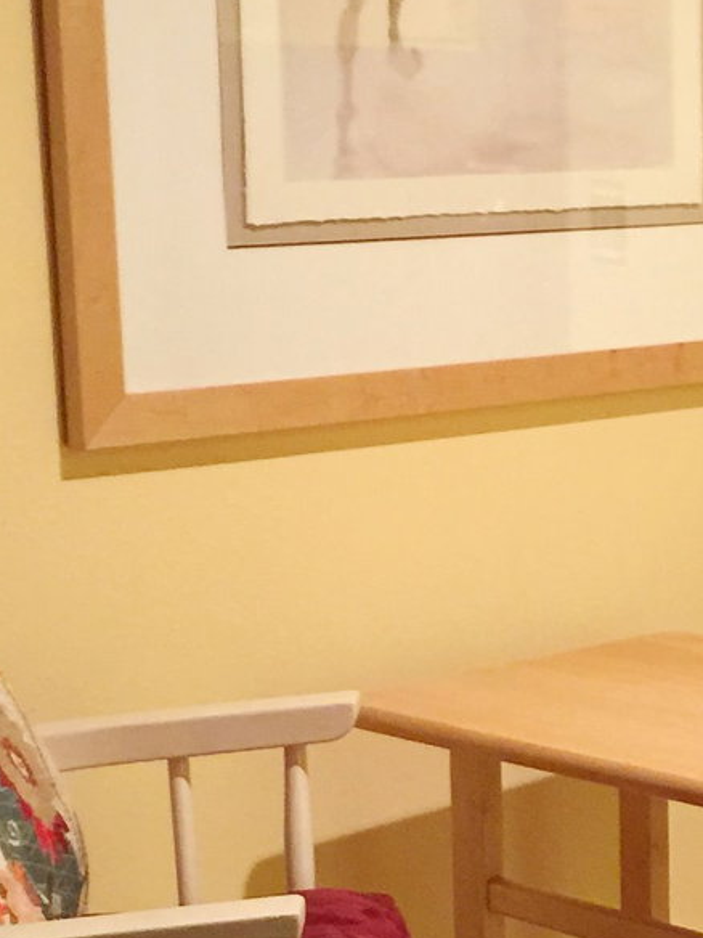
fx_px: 2870
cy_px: 708
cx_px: 835
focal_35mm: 106
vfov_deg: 18.4
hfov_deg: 13.6
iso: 125
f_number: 2.2
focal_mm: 4.15
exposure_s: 1/8
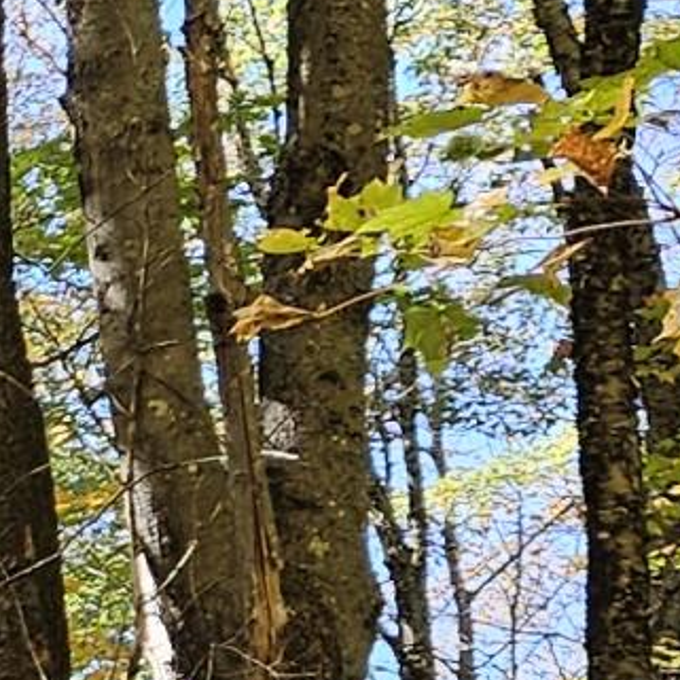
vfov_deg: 9.1
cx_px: -1671
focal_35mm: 190
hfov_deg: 7.5
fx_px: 4223
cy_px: 892
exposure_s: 1/186
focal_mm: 5.4
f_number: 1.8
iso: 25
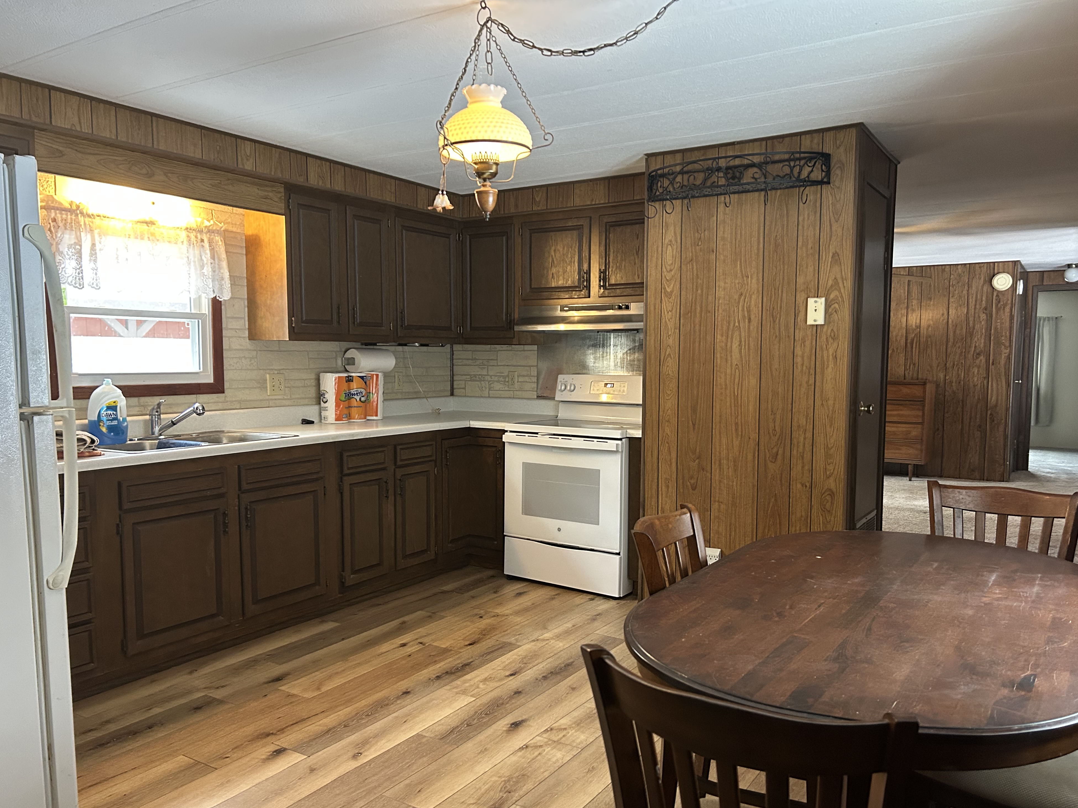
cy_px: 417
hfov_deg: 65.3
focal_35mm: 27
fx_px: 841
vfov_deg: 51.3
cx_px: 559
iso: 400
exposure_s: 1/60
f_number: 1.5
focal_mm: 5.7
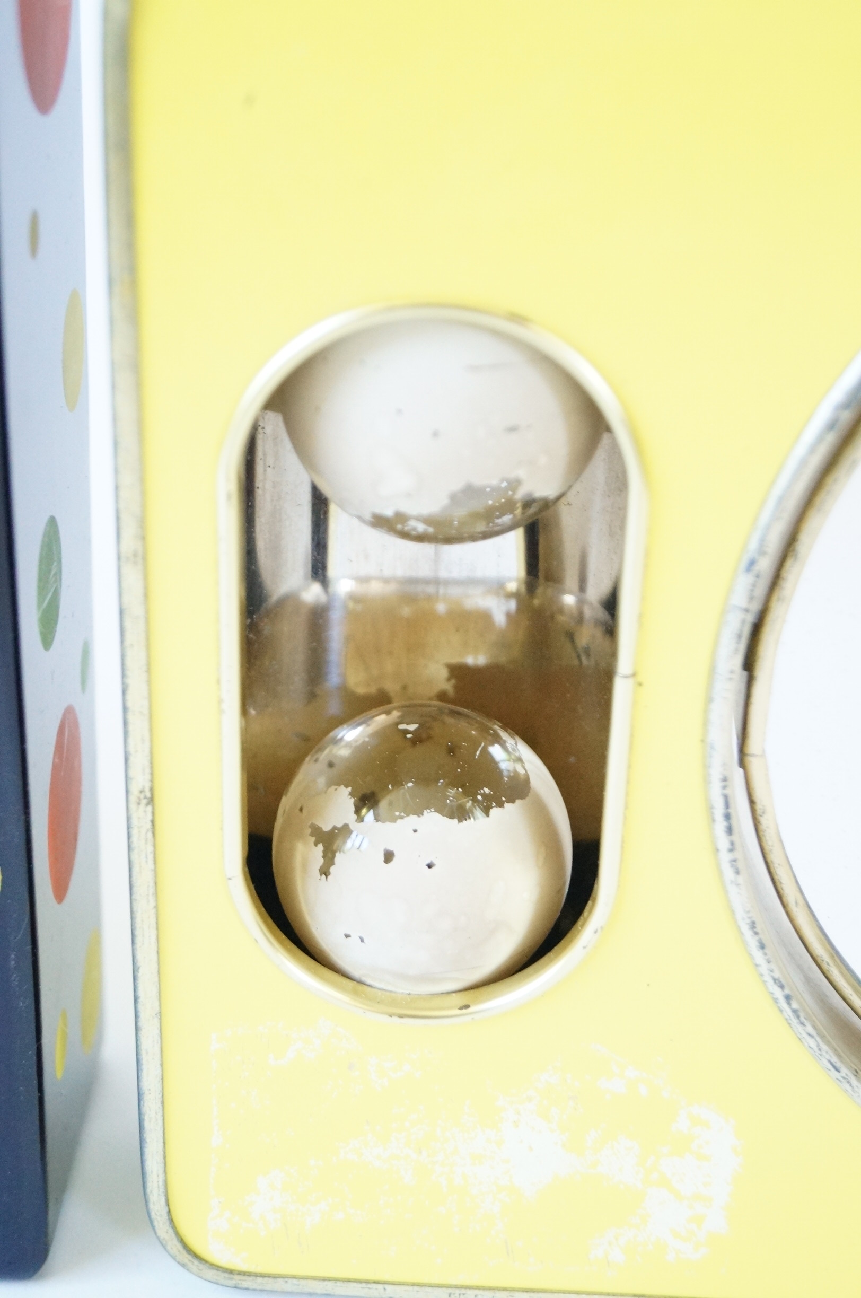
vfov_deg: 33.4
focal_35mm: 60
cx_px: 430
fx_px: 2160
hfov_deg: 22.5
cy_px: 649
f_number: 5
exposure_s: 1/80
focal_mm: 40
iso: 3200
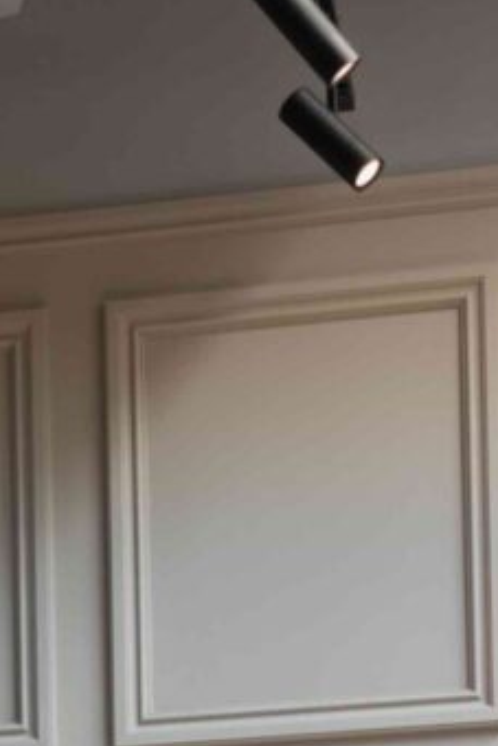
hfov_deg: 8.0
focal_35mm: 167
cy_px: 1380
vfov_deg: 11.4
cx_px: -281
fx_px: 3461
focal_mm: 37
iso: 1000
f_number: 4
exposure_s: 1/100
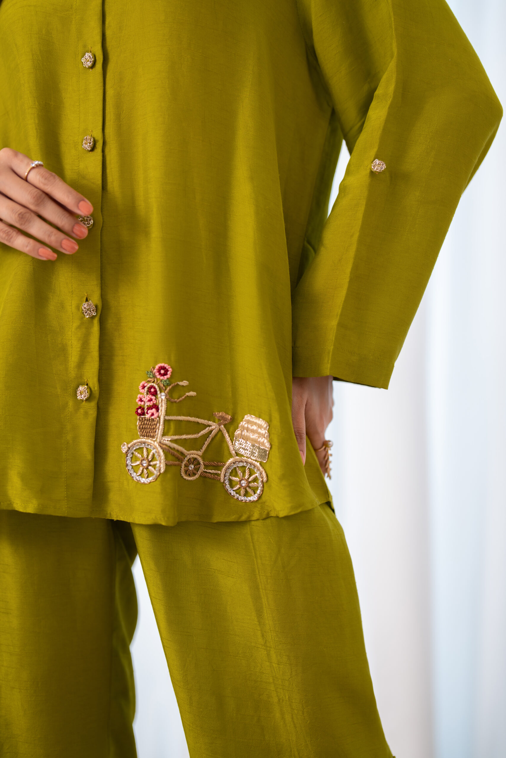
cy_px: 379
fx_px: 1054
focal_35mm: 50
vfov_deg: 39.6
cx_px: 253
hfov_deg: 27.0
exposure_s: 1/250
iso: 200
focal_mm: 50
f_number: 1.6
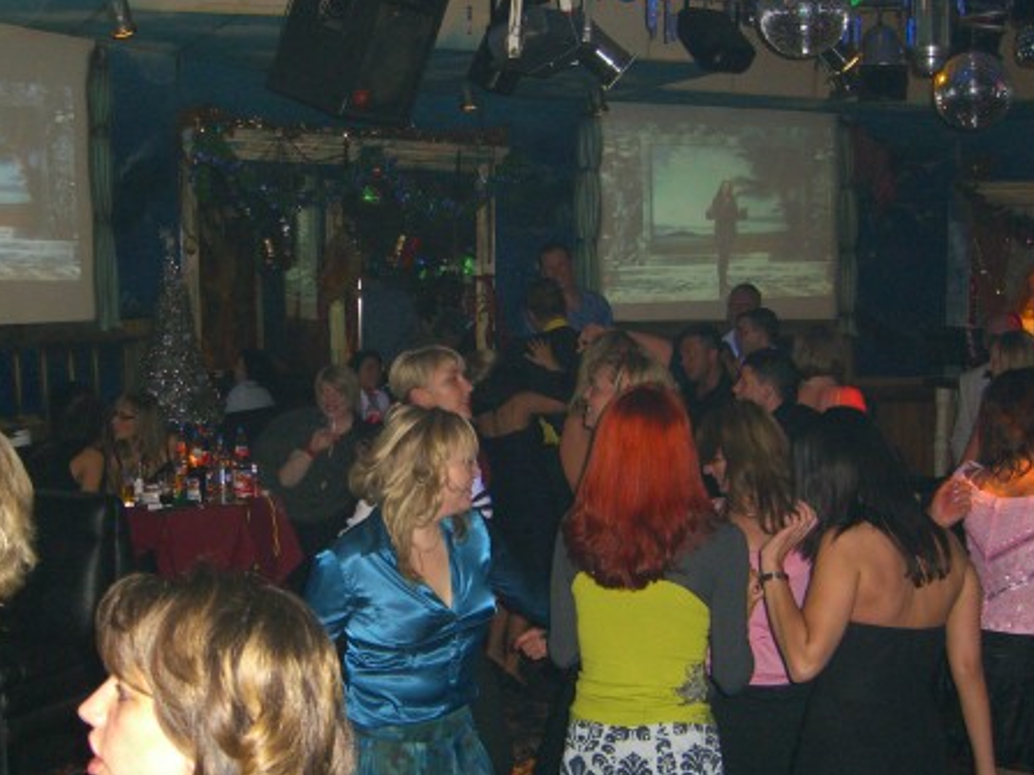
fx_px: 1523
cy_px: 426
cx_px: 389
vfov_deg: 28.5
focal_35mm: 51
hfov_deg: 37.3
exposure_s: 1/60
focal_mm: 7.9
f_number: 2.8
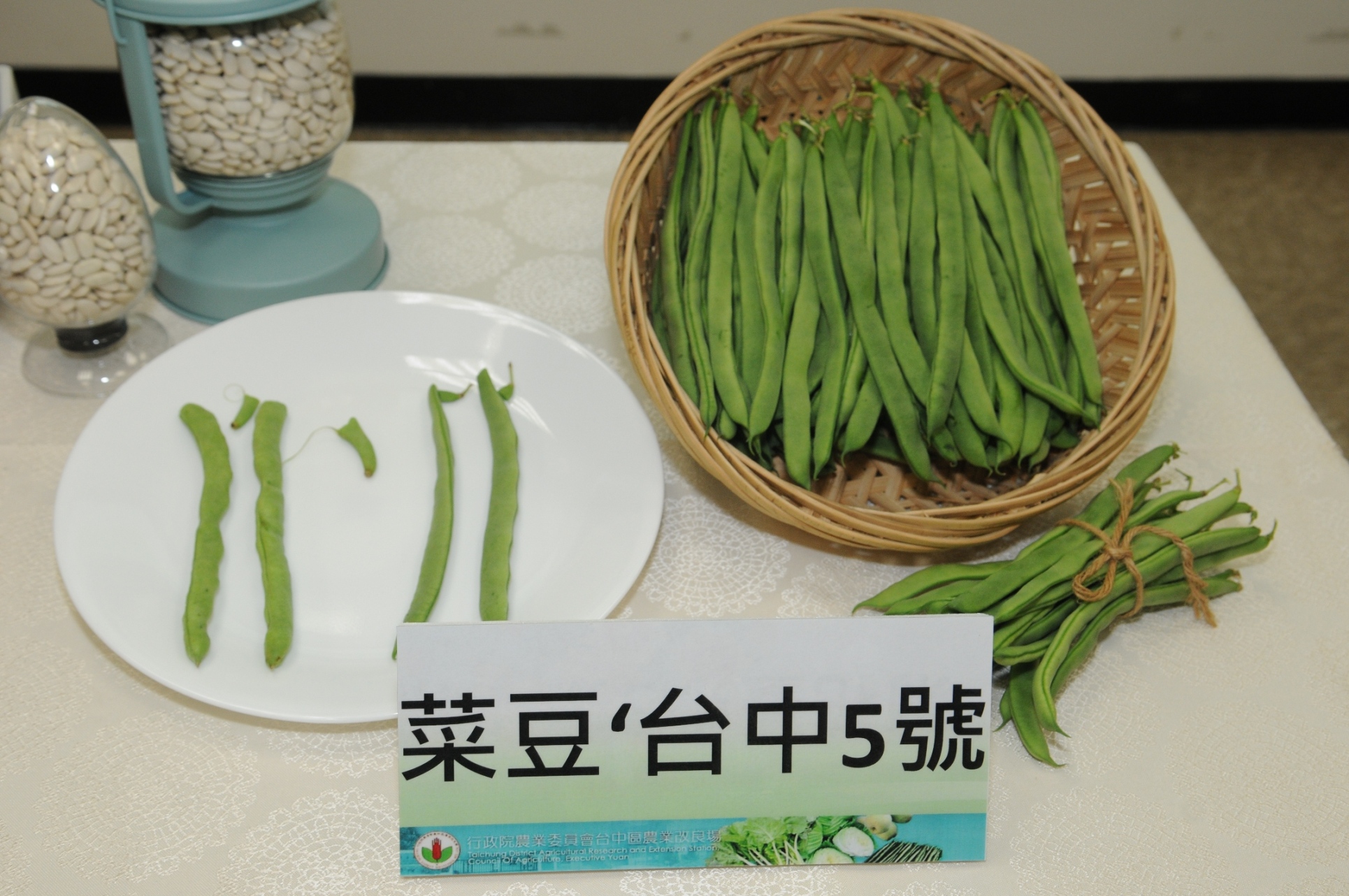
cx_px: 674
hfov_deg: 49.6
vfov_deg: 34.1
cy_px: 448
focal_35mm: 39
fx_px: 1460
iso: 450
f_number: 5.6
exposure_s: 1/60
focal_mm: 26
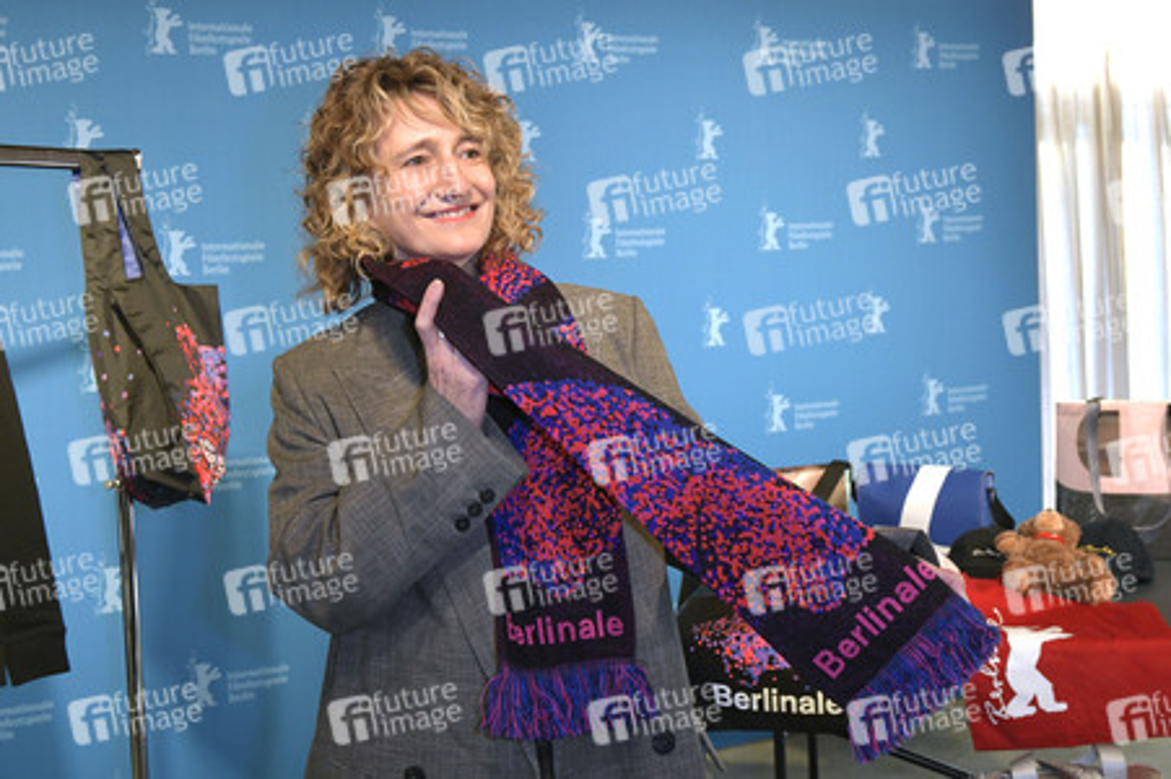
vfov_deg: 33.4
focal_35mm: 40
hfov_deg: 48.5
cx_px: 586
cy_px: 390
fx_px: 1300
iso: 2000
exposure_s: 1/80
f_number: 6.3
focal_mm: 40
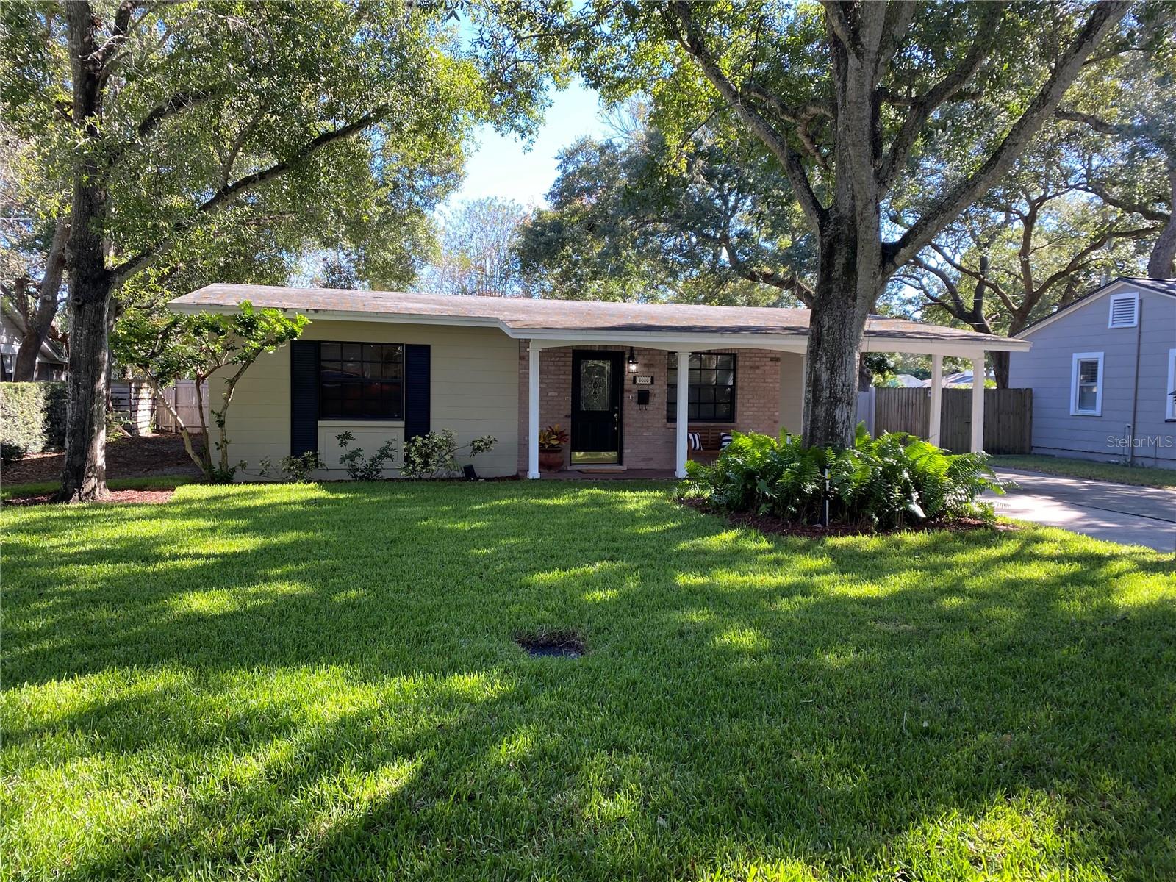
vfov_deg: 53.1
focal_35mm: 26
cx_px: 588
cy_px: 441
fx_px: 883
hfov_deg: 67.3
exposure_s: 1/166
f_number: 1.8
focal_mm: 4.25
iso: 32
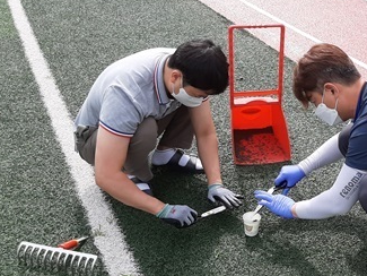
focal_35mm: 48
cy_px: 131
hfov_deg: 38.2
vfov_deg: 30.3
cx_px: 292
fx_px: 509
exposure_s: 1/1927
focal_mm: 3.93
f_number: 1.7
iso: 40
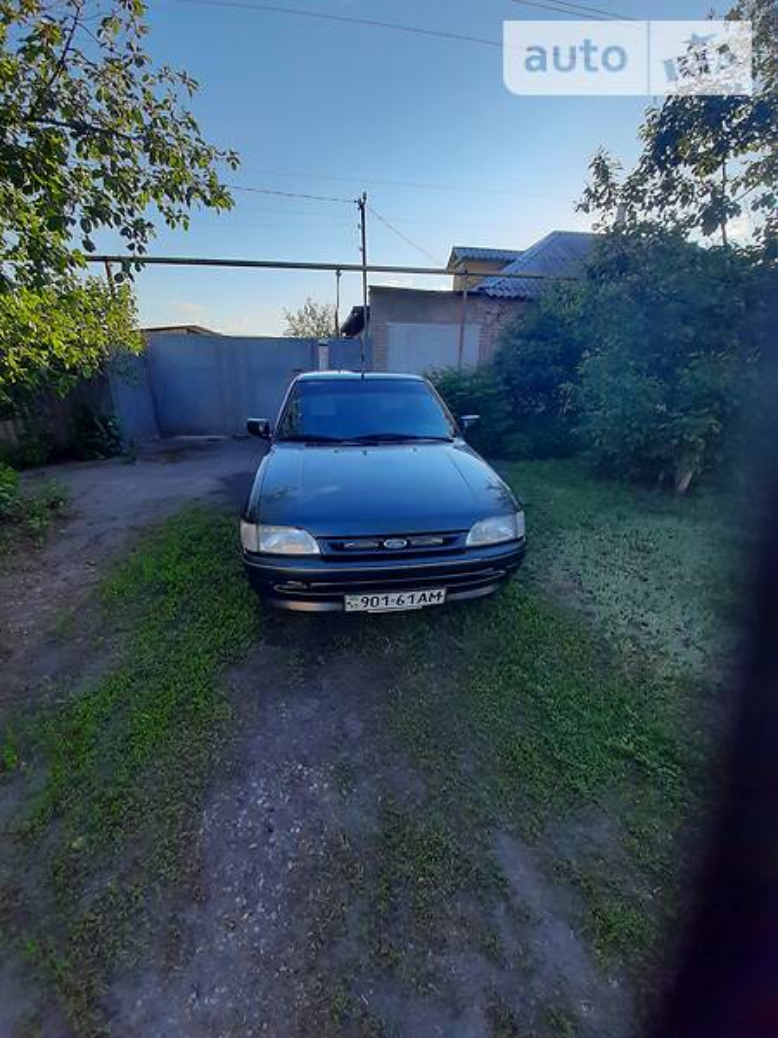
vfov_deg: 106.2
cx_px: 389
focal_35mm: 13
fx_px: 390
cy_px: 519
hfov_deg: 89.9
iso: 40
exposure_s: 1/487
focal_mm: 1.4
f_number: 2.2
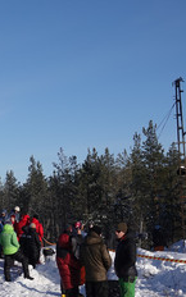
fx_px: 625
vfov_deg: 26.7
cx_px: -65
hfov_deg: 15.9
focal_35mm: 77
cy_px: 182
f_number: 3.2
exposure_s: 1/2000
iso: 100
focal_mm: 14.16
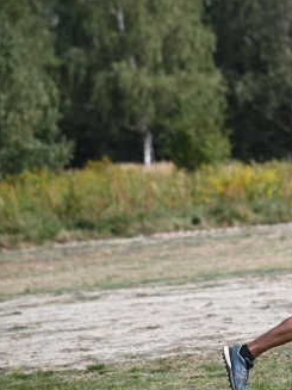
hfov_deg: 4.4
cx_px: 294
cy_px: 196
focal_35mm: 336
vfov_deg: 5.9
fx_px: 3782
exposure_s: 1/2500
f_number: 7.1
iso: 640
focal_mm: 230
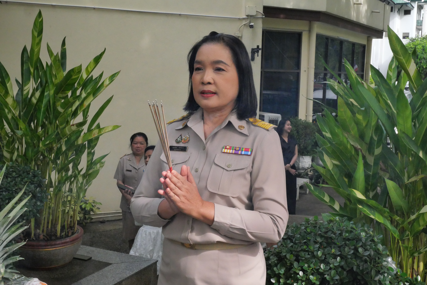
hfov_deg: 43.6
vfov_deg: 29.9
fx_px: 534
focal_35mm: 45
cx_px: 214
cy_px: 142
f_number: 11
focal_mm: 22
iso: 3200
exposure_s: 1/1000
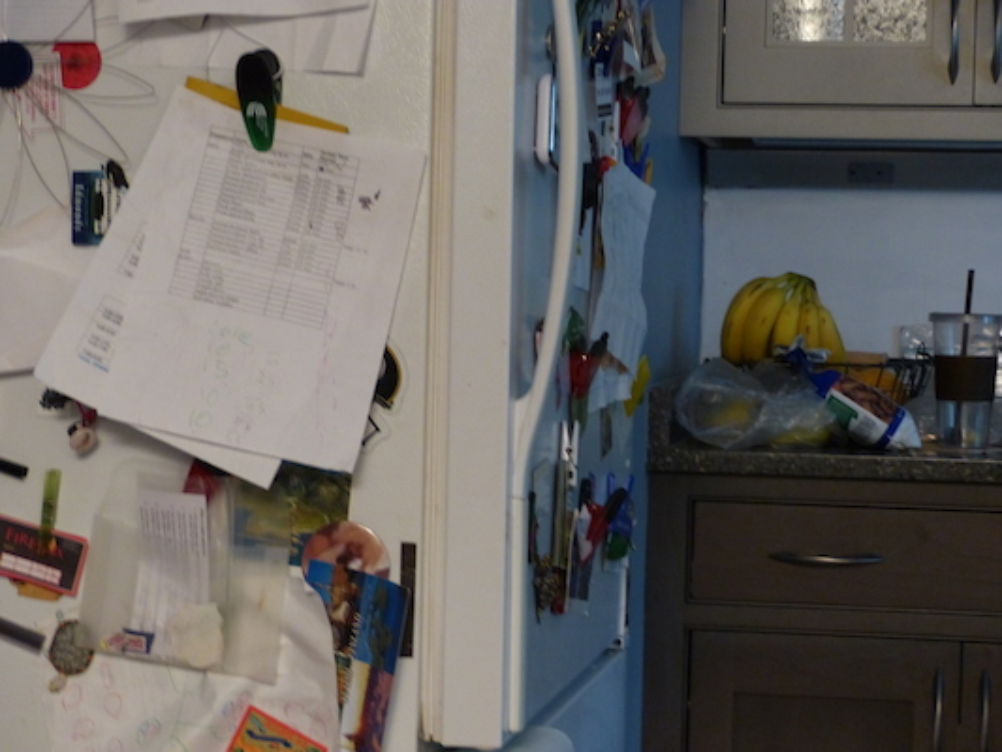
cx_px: 501
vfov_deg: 17.2
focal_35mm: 86
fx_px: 2490
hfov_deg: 22.8
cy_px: 376
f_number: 2.8
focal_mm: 15.5
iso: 400
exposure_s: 1/5
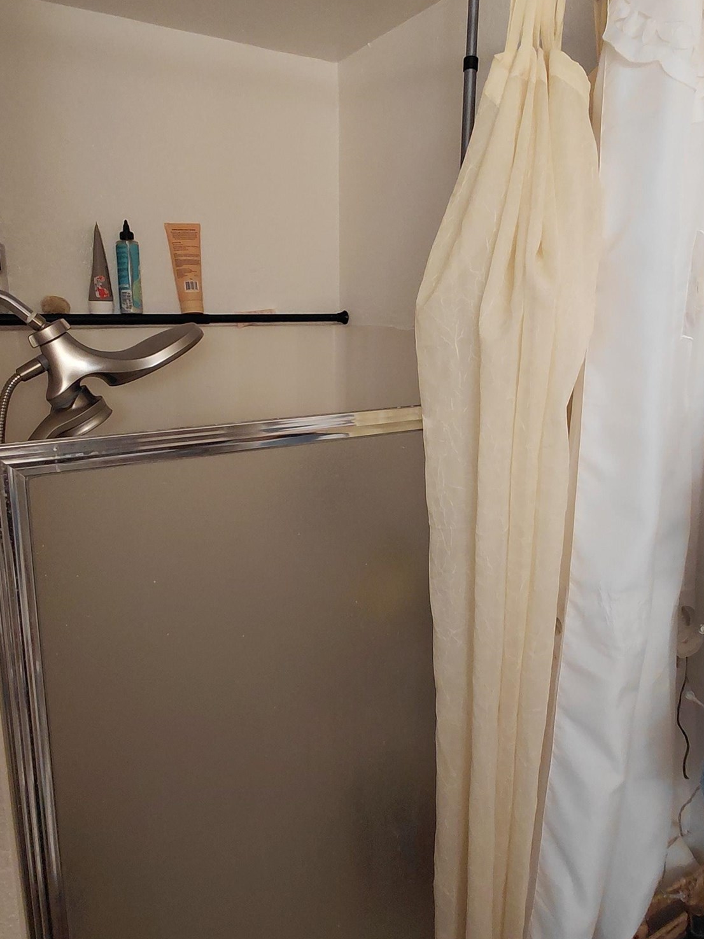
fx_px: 678
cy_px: 439
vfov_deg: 69.3
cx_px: 346
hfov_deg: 54.9
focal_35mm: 25
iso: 125
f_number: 2.2
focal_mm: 1.64
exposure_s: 1/60
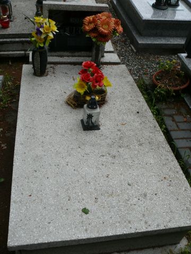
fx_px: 257
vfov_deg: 52.6
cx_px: 96
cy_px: 127
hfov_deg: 40.7
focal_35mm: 35
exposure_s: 1/100
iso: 100
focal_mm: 7.4
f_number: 3.6
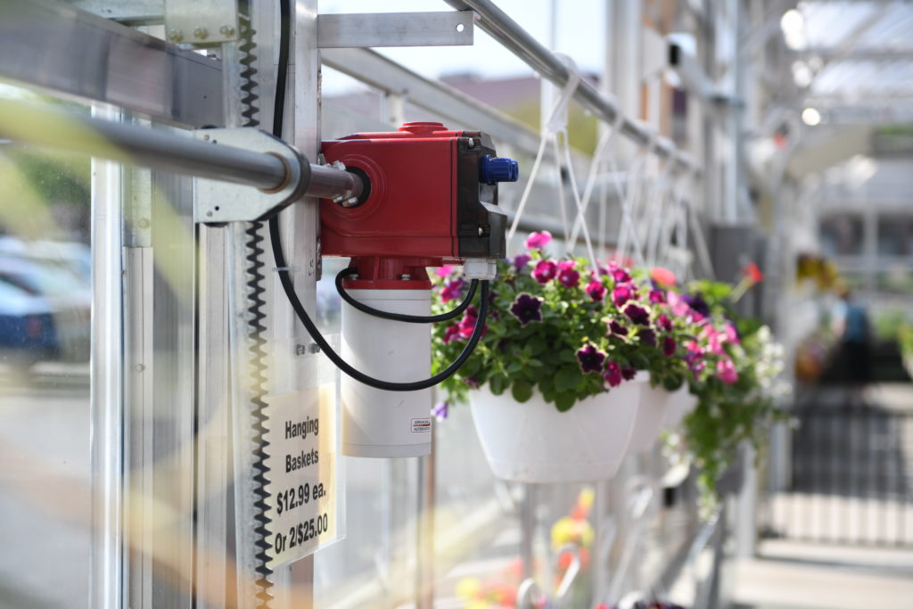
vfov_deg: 19.5
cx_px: 456
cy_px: 304
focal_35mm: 70
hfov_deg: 28.8
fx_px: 1775
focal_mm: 70
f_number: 2.8
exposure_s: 1/400
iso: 200
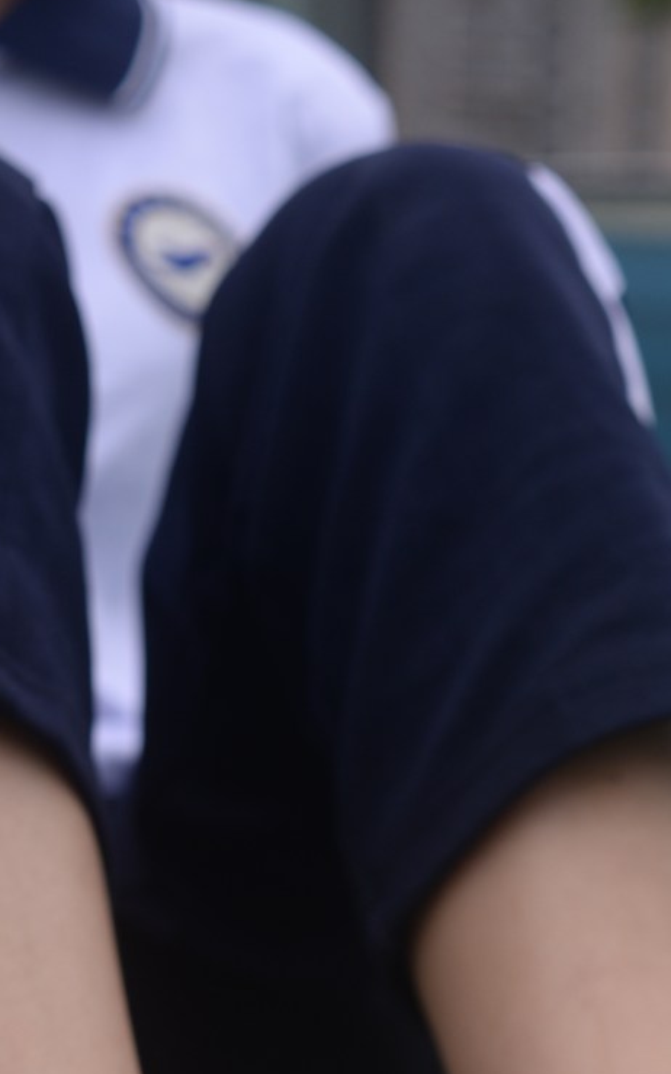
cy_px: 1149
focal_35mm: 94
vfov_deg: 21.1
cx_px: 619
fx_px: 2750
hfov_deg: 13.8
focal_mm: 35
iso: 160
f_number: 5
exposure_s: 1/200
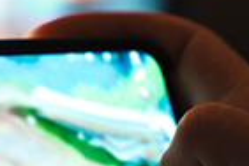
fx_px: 2227
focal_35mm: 322
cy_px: 215
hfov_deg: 6.4
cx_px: -19
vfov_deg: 4.3
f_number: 2.8
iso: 1600
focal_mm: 70
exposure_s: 1/125
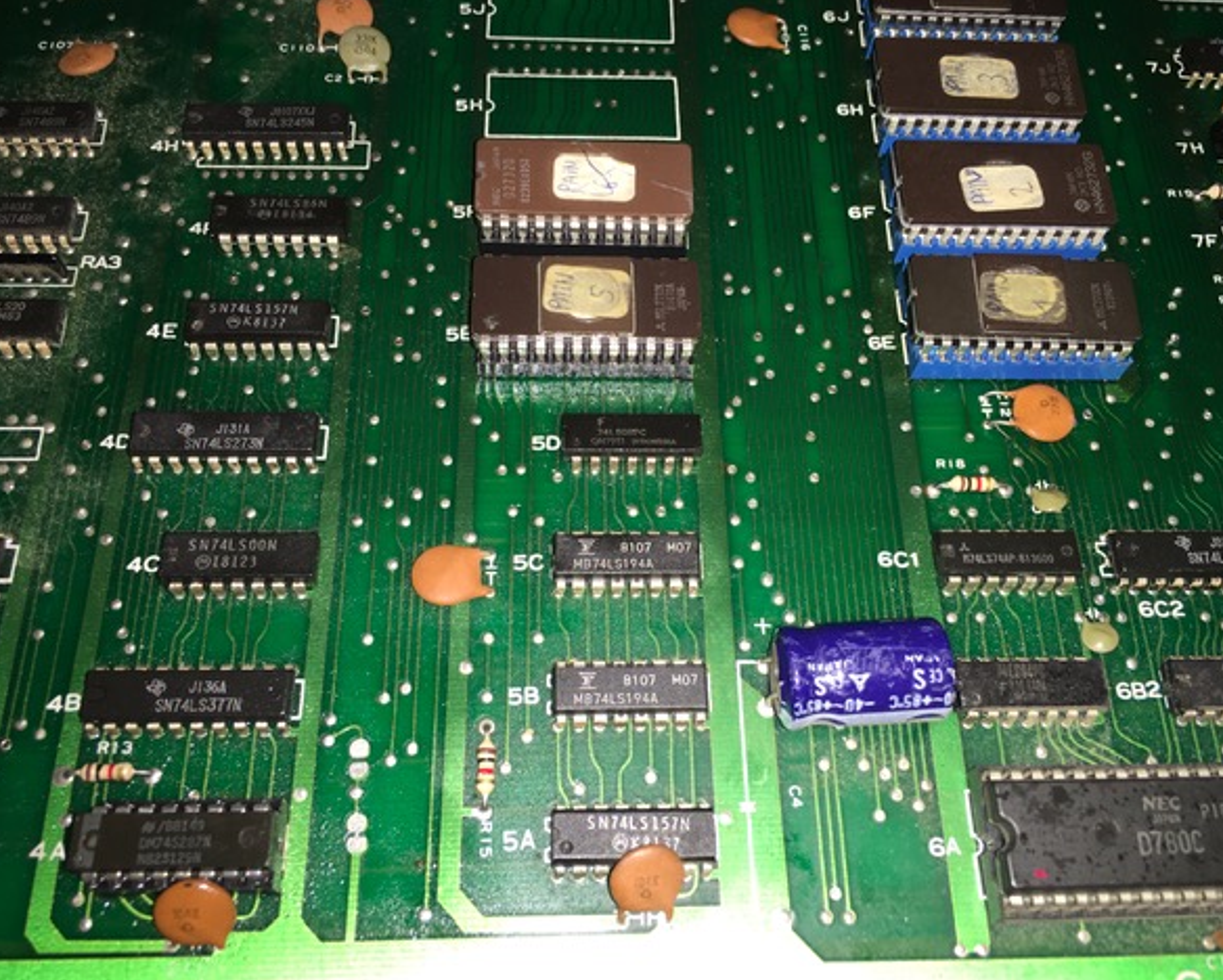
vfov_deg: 47.2
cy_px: 496
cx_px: 626
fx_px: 1123
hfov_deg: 57.1
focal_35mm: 31
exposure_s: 1/36
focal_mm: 4.15
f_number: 2.2
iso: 25
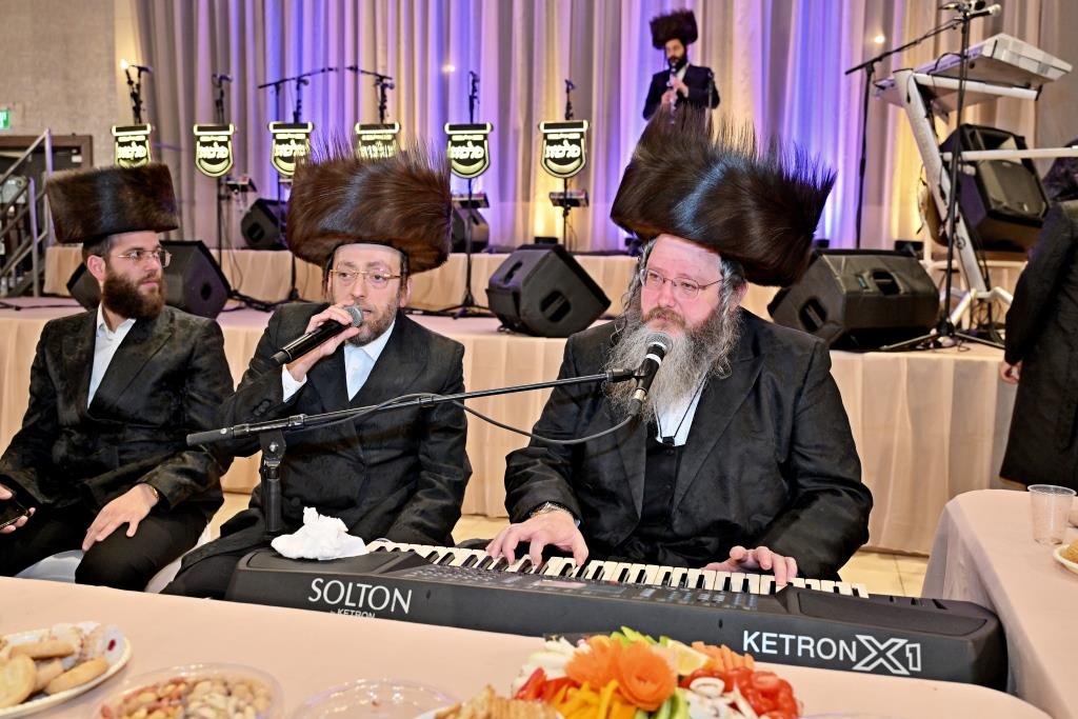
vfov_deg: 41.1
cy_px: 360
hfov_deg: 58.7
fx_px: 958
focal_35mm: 32
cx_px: 539
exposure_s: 1/160
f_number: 4
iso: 800
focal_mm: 32
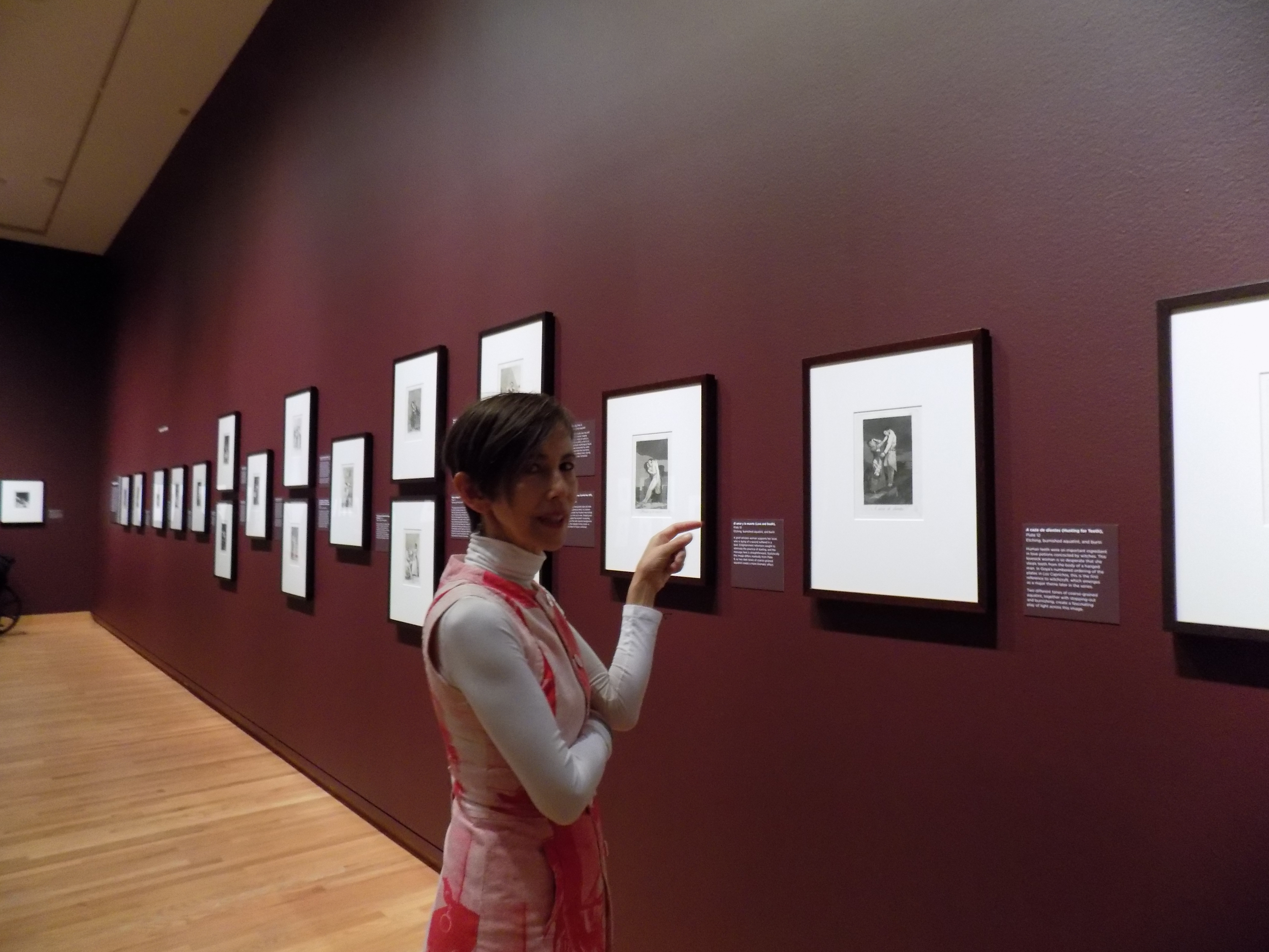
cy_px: 476
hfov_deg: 73.9
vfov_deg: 58.9
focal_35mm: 23
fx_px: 843
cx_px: 634
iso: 400
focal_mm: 4
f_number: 3.1
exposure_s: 1/4
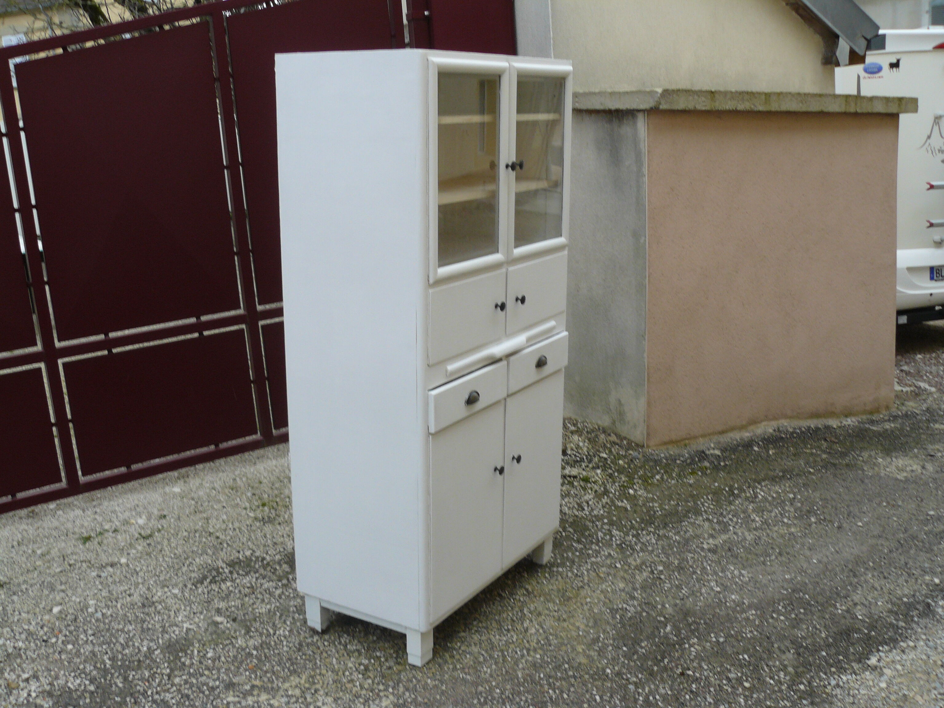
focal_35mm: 36
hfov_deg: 51.4
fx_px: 982
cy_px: 354
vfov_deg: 39.7
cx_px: 472
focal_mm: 6
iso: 100
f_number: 4
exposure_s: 1/100
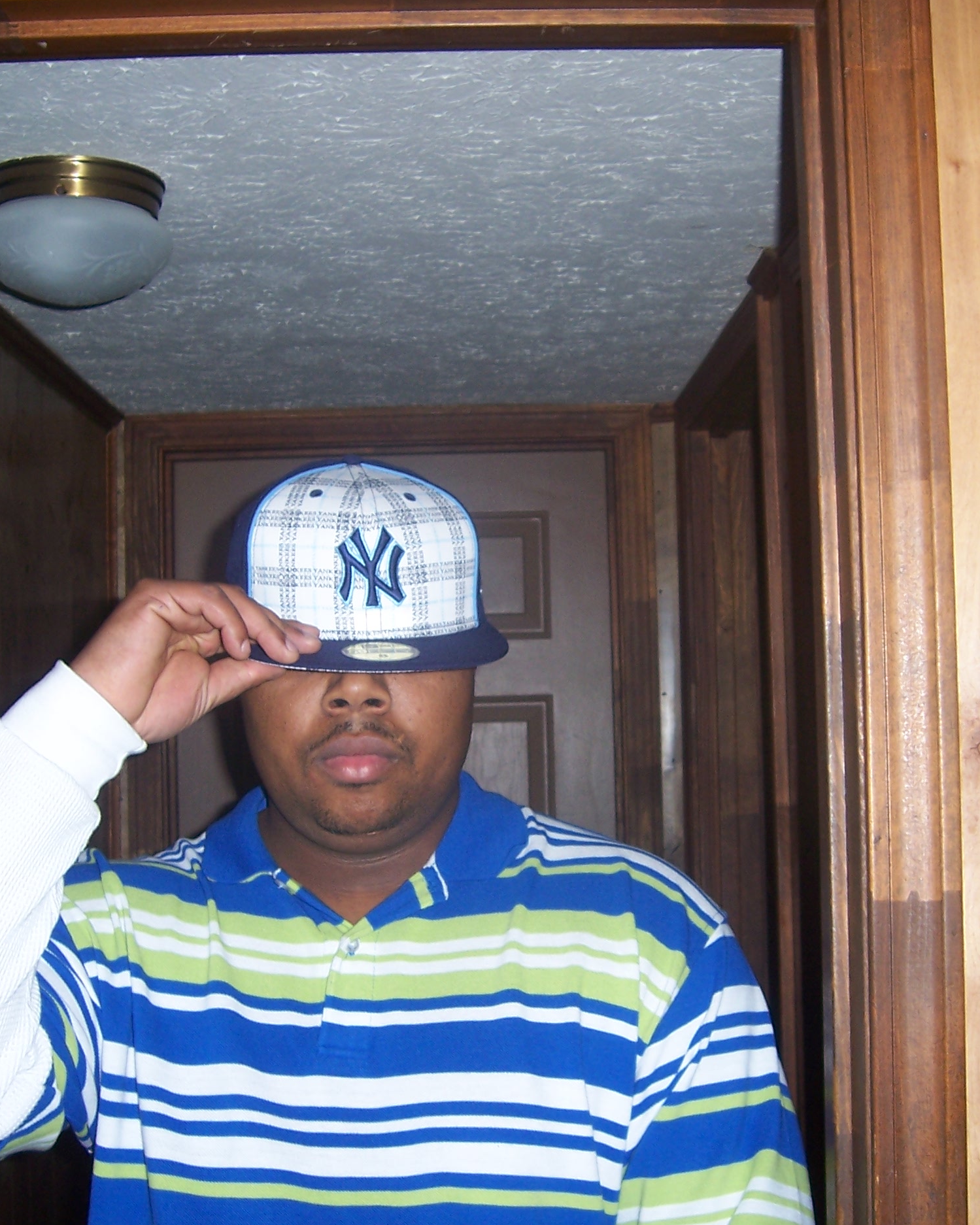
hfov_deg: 31.4
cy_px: 615
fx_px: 1740
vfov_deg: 38.8
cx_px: 541
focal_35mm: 48
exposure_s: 1/60
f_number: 3
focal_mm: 6
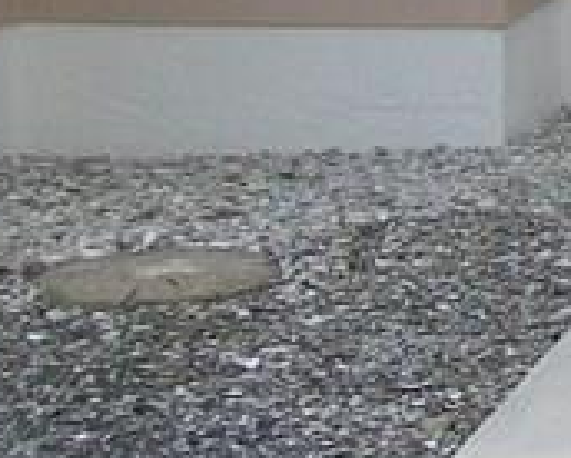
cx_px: 1225
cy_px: -252
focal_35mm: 209
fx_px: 3536
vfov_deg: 7.3
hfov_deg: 8.6
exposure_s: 1/500
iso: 64
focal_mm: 6
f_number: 2.7
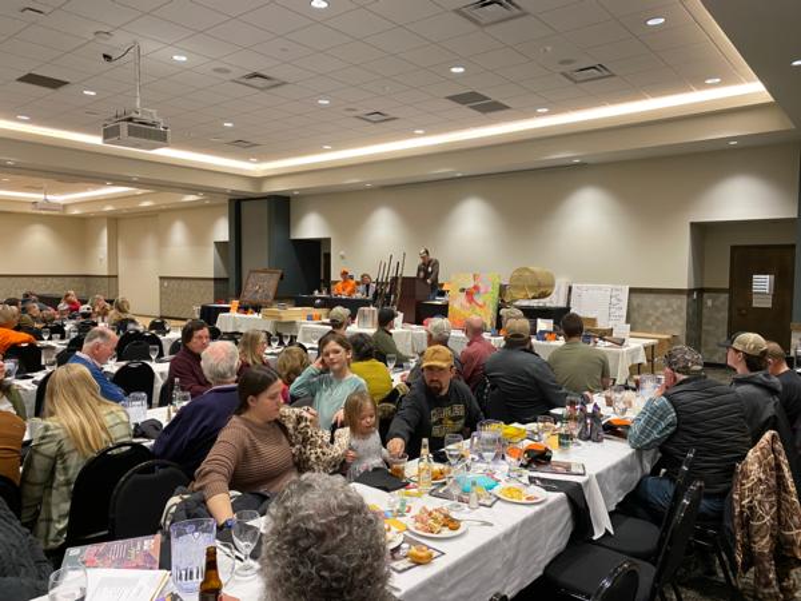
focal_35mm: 26
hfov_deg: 67.3
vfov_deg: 53.1
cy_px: 300
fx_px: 602
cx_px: 400
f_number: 1.8
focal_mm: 4.25
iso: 200
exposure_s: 1/60
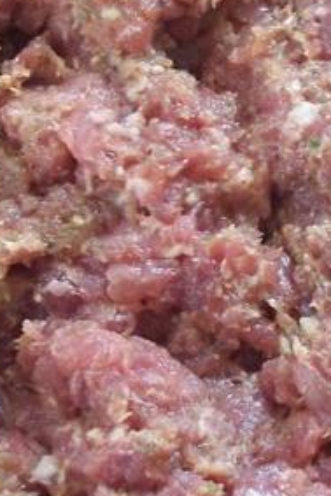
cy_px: 146
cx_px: 313
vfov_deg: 15.8
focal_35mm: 129
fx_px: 1777
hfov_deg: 10.6
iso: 200
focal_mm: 8
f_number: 3.4
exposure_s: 1/8
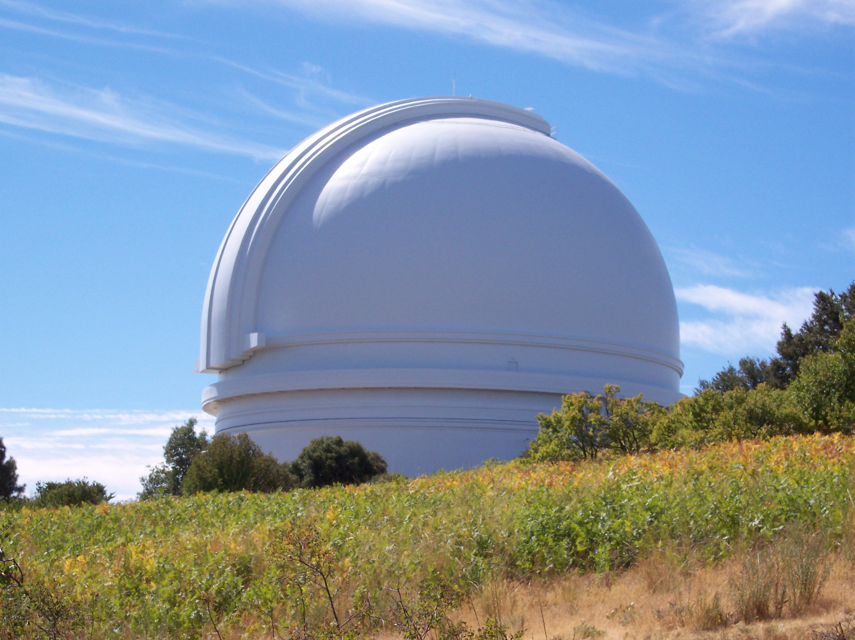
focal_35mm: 101
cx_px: 428
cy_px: 320
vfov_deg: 14.6
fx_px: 2493
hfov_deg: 19.5
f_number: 8
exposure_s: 1/350
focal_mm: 21.3
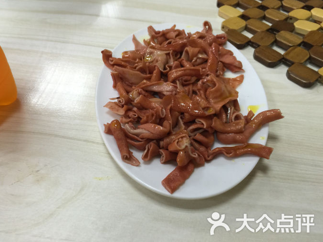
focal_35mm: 30
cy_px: 123
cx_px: 160
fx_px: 280
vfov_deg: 46.8
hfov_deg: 60.0
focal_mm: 4.15
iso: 64
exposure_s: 1/15
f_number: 2.2
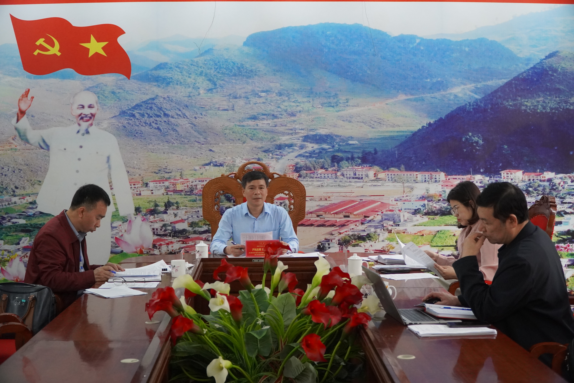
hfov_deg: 35.9
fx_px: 885
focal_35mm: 56
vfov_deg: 24.4
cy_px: 192
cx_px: 287
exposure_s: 1/160
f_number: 4
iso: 2500
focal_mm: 37
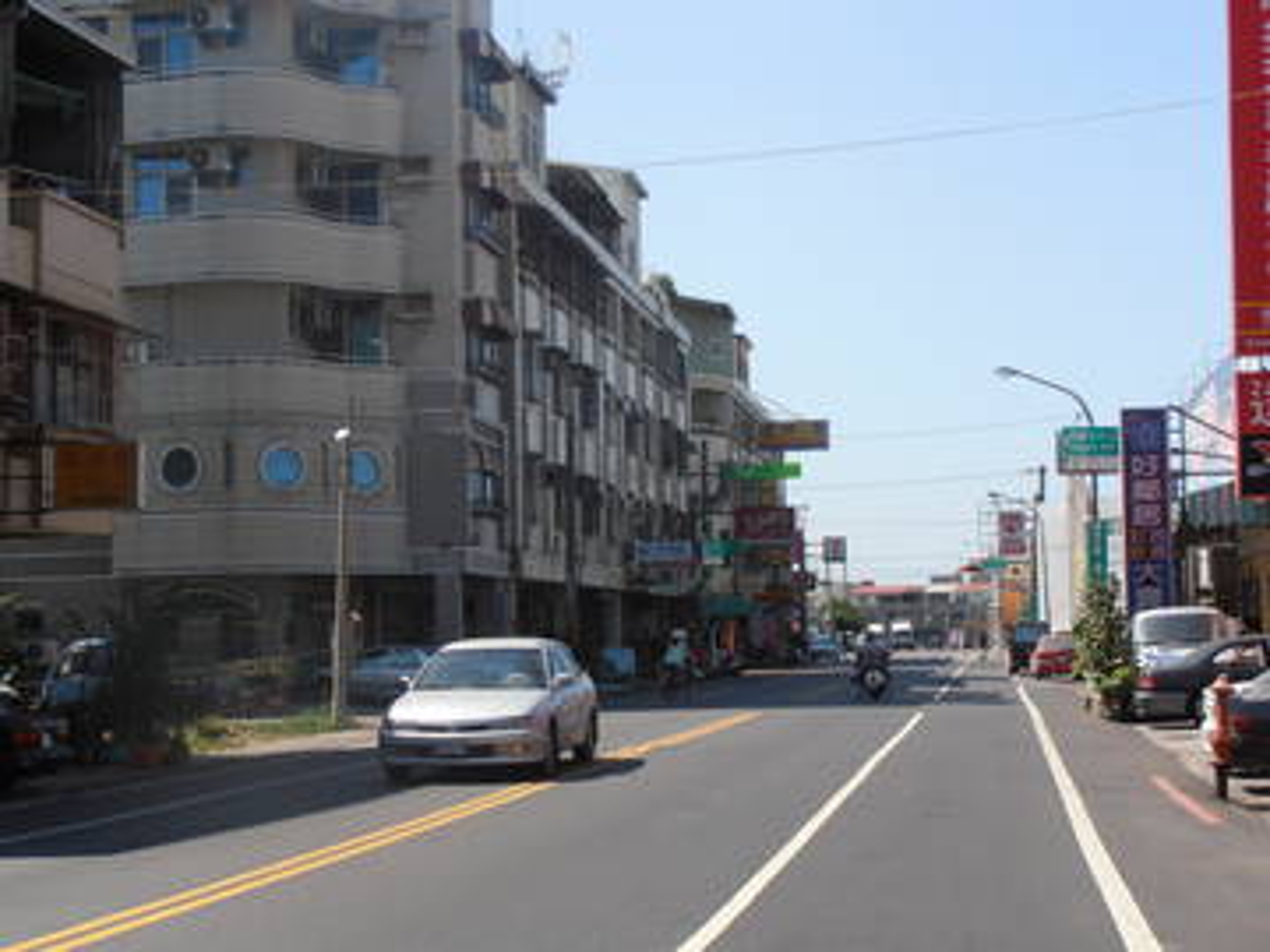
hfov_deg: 28.2
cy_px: 476
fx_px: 2531
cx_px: 635
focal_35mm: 69
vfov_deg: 21.3
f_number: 4.8
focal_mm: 12.29
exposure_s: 1/500
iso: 80
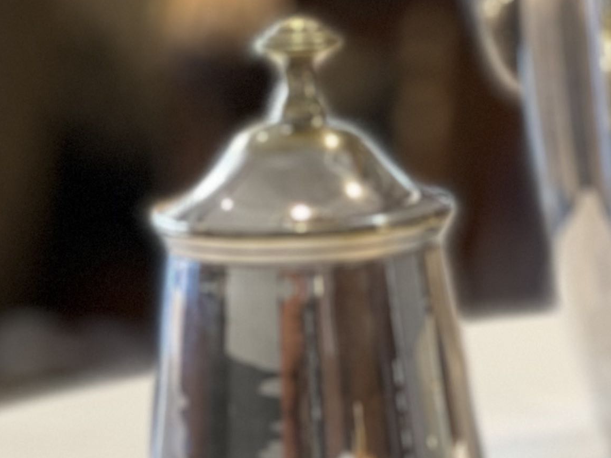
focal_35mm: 270
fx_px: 4765
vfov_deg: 5.5
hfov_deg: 7.2
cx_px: 831
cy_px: 296
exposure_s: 1/50
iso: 125
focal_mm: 9
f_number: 2.8
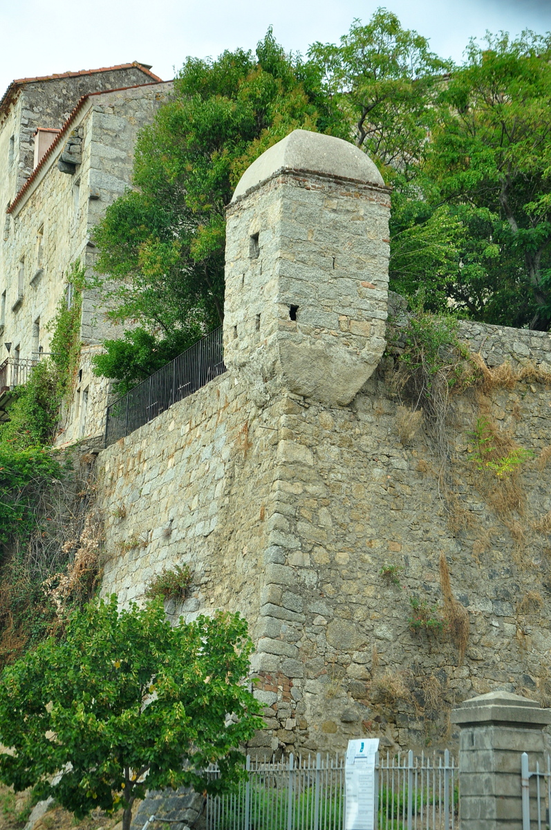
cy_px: 415
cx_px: 276
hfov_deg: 18.1
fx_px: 1726
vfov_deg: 27.0
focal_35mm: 75
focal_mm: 50
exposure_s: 1/200
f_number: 7.1
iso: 400
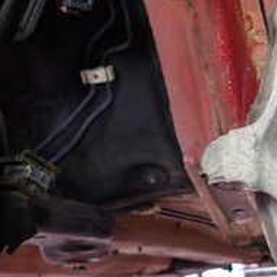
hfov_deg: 23.1
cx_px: 309
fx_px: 634
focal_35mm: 70
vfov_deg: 24.5
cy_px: 92
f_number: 2
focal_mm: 4.5
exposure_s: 1/60
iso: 200
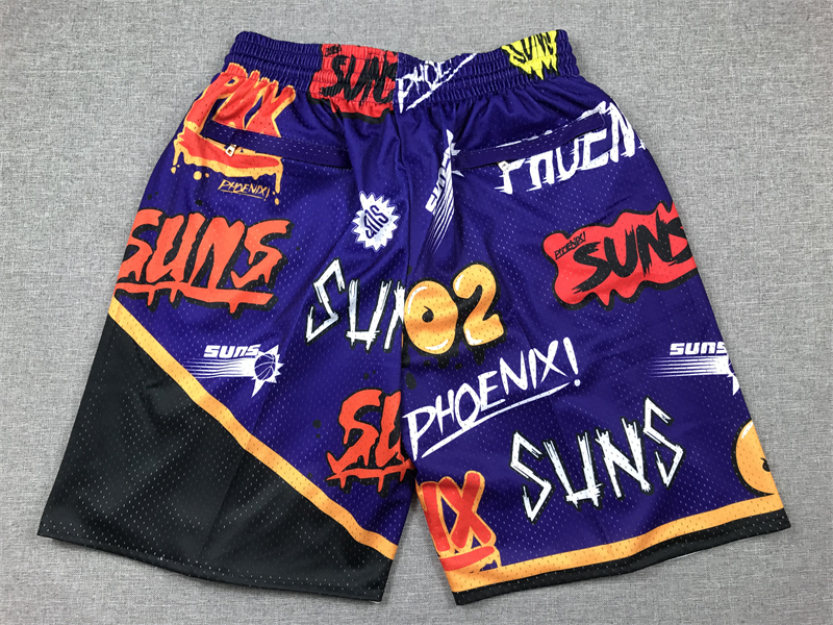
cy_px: 312
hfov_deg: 63.4
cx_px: 416
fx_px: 674
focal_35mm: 28
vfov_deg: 49.7
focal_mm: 3.99
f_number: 1.8
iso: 32
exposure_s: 1/50
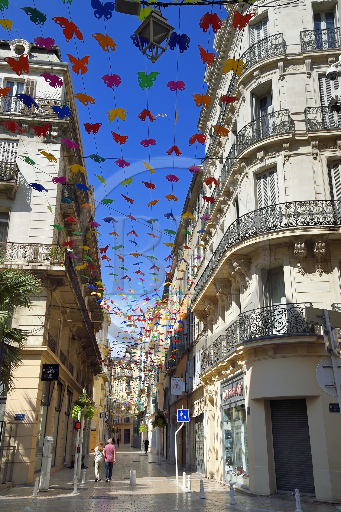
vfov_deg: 53.2
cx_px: 170
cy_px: 256
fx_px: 512
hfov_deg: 36.8
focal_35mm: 36
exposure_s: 1/320
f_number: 10
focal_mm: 36
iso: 200
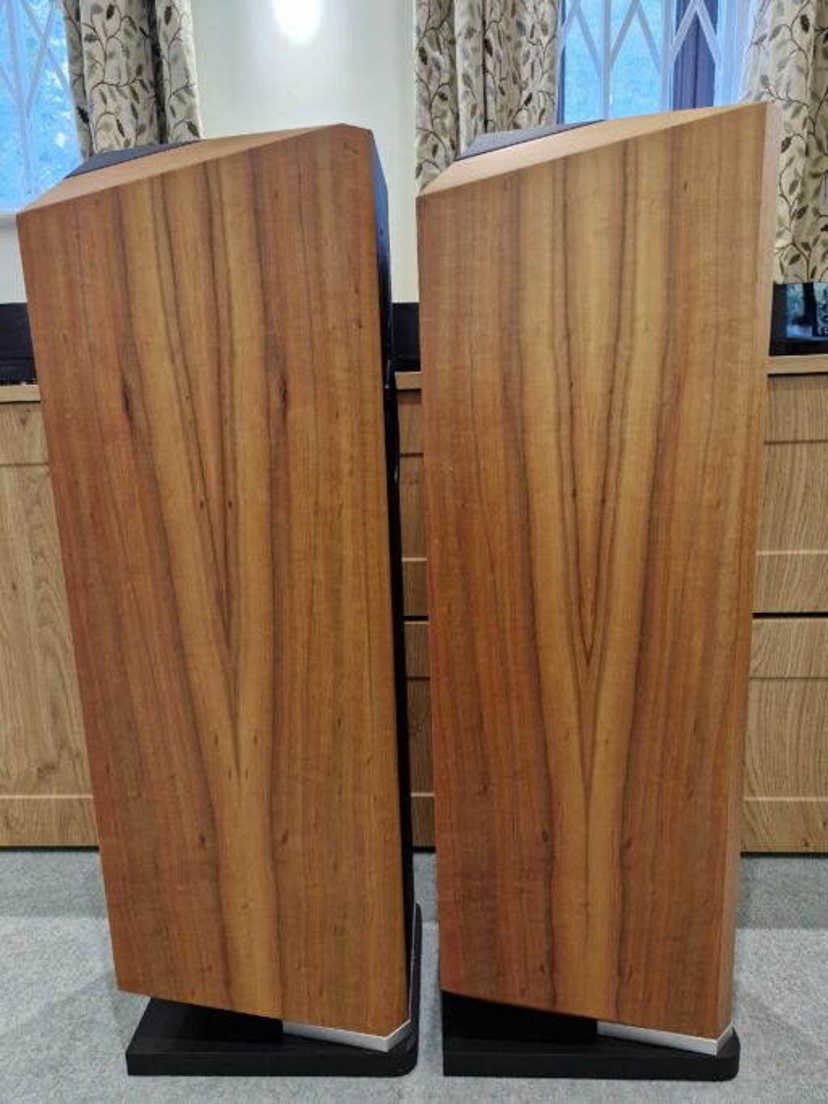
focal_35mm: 23
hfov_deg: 58.9
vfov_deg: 73.9
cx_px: 414
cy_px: 552
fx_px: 734
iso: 400
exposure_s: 1/100
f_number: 1.8
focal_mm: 5.54
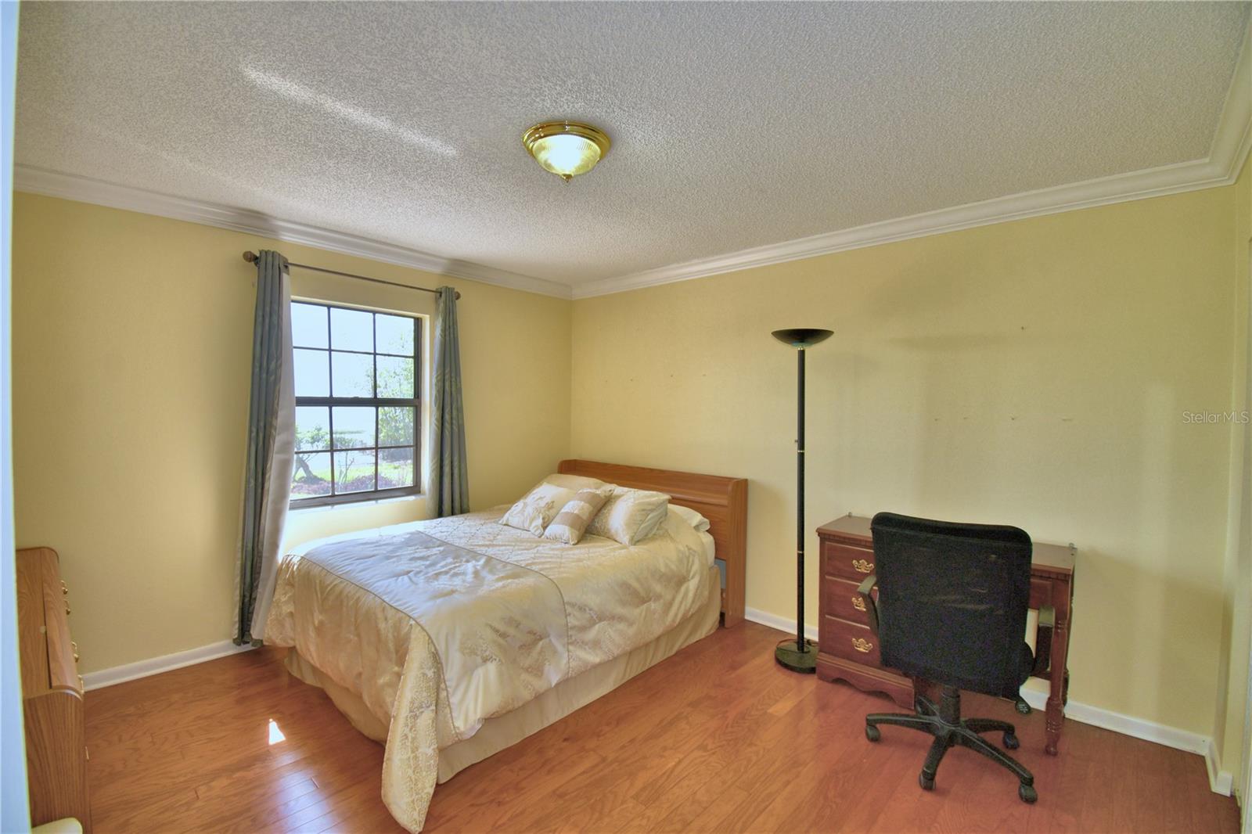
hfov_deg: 100.4
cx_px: 626
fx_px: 522
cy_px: 417
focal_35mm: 15
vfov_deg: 77.3
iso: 100
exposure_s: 1/60
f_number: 4.5
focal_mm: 10
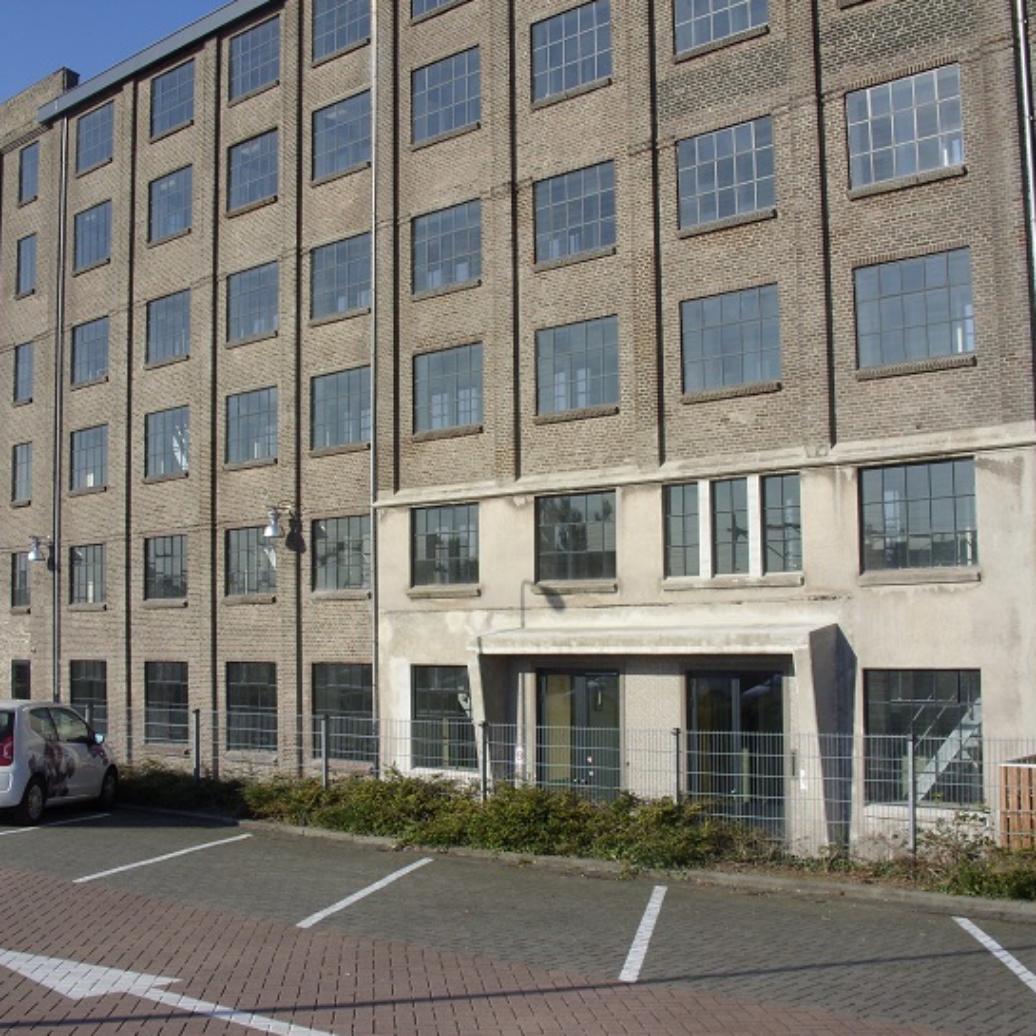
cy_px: 519
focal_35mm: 45
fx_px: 1524
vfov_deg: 37.6
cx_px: 490
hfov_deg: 37.5
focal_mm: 6.3
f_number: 4.9
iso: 50
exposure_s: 1/544
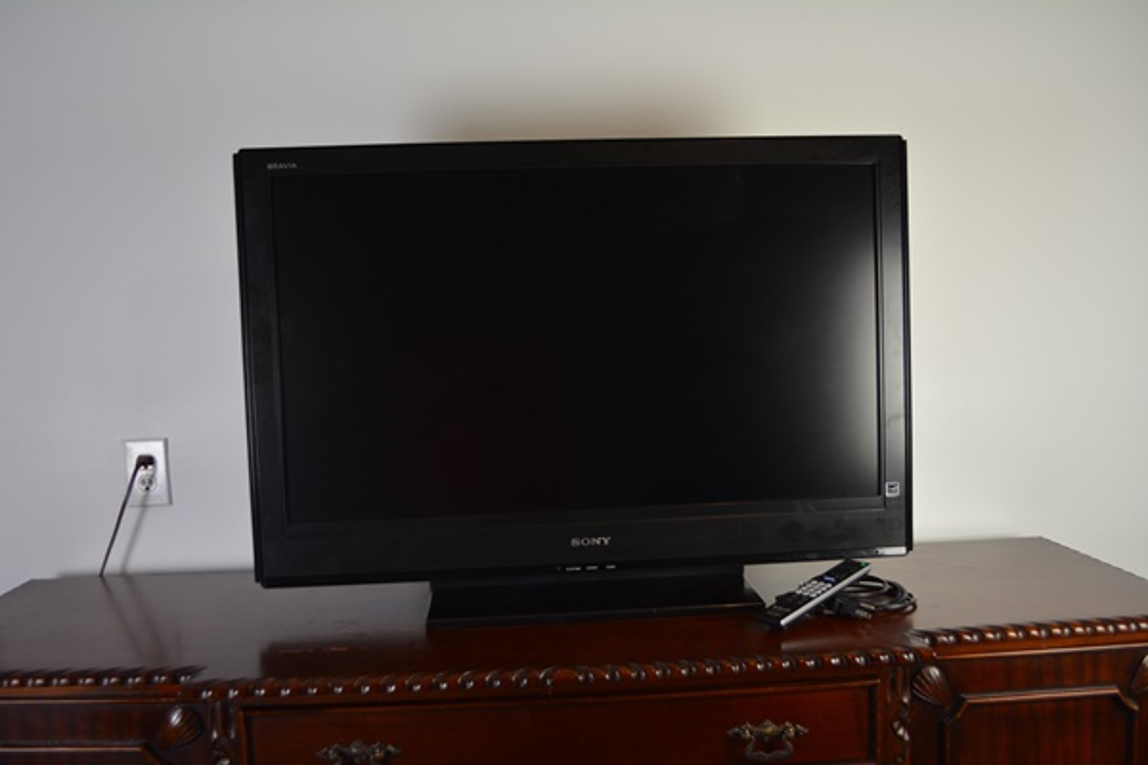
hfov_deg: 57.2
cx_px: 574
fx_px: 1052
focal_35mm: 33
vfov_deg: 40.0
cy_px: 382
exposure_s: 1/60
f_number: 4
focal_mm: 22
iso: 400
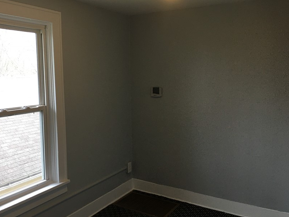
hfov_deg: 49.7
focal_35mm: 37
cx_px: 111
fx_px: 309
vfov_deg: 38.6
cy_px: 103
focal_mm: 4.15
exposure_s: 1/30
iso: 32
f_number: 2.2
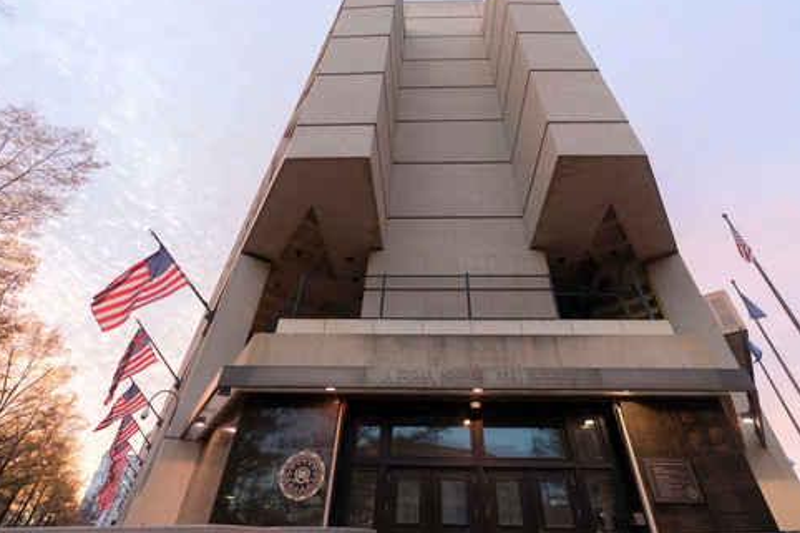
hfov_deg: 93.2
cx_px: 417
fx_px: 378
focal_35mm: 17
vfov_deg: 70.4
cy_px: 262
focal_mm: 16
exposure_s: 1/60
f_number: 3.5
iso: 1600
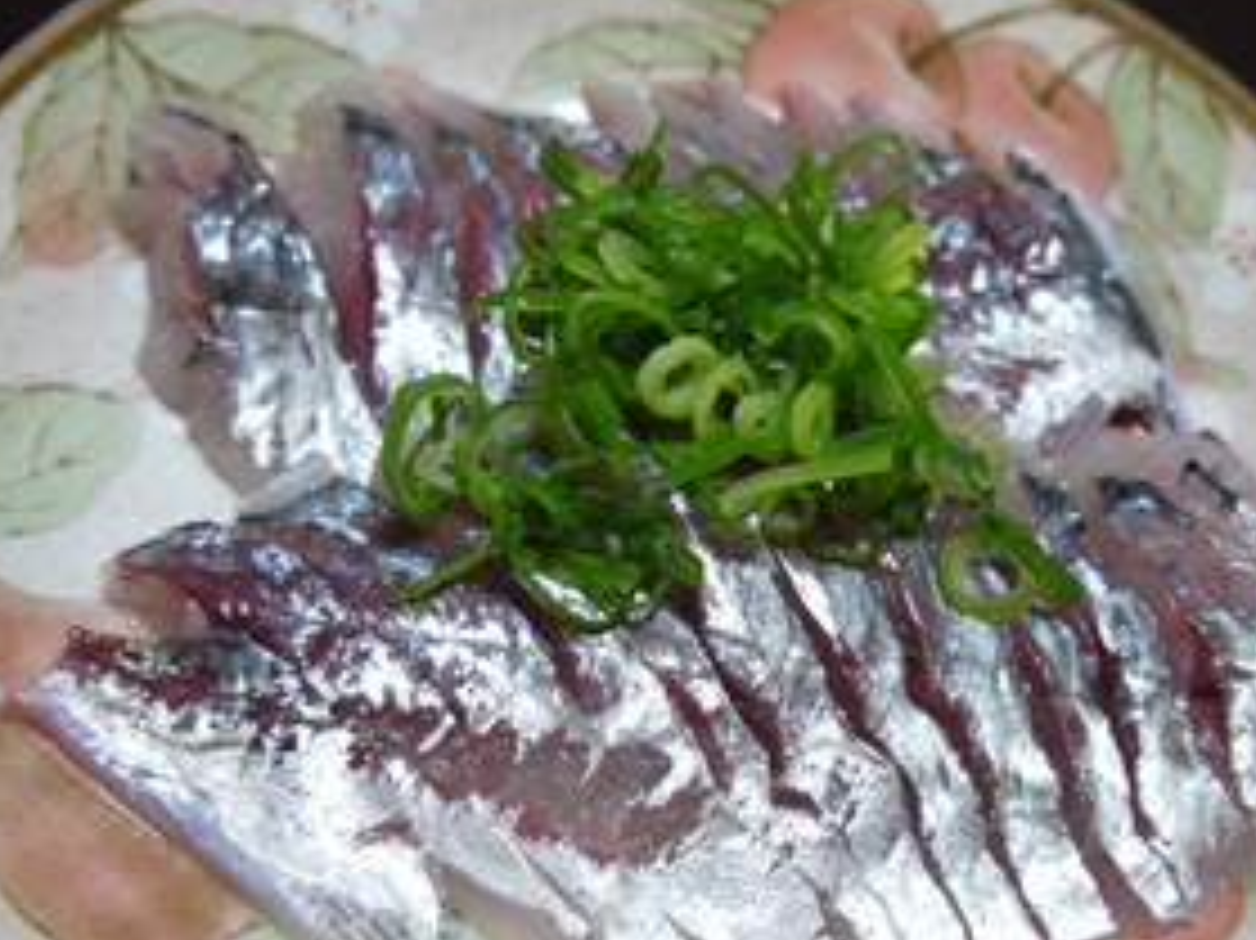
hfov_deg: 38.8
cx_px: 738
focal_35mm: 49
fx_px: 1777
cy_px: 528
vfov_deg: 29.6
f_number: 3.5
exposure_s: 1/30
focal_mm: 14
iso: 400
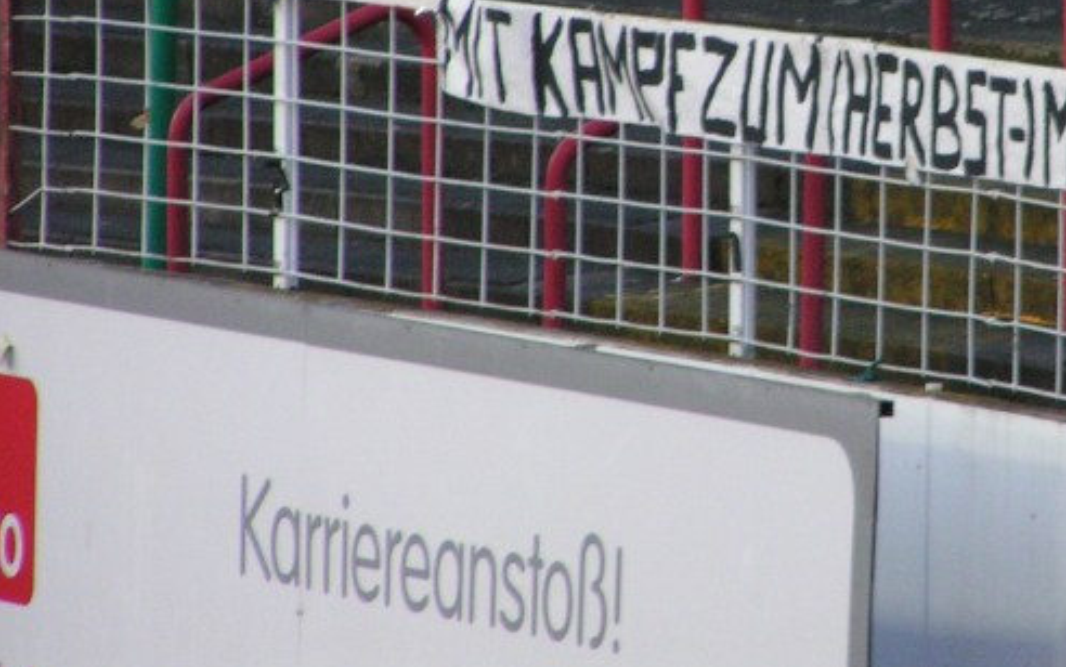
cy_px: 32
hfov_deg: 3.6
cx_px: 812
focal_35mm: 586
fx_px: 17032
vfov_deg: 2.2
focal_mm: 52
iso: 200
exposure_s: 1/40
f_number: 3.5
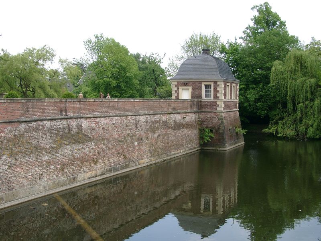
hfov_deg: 40.4
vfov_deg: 30.9
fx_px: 436
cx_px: 160
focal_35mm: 47
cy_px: 120
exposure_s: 1/156
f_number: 4
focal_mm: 9.82
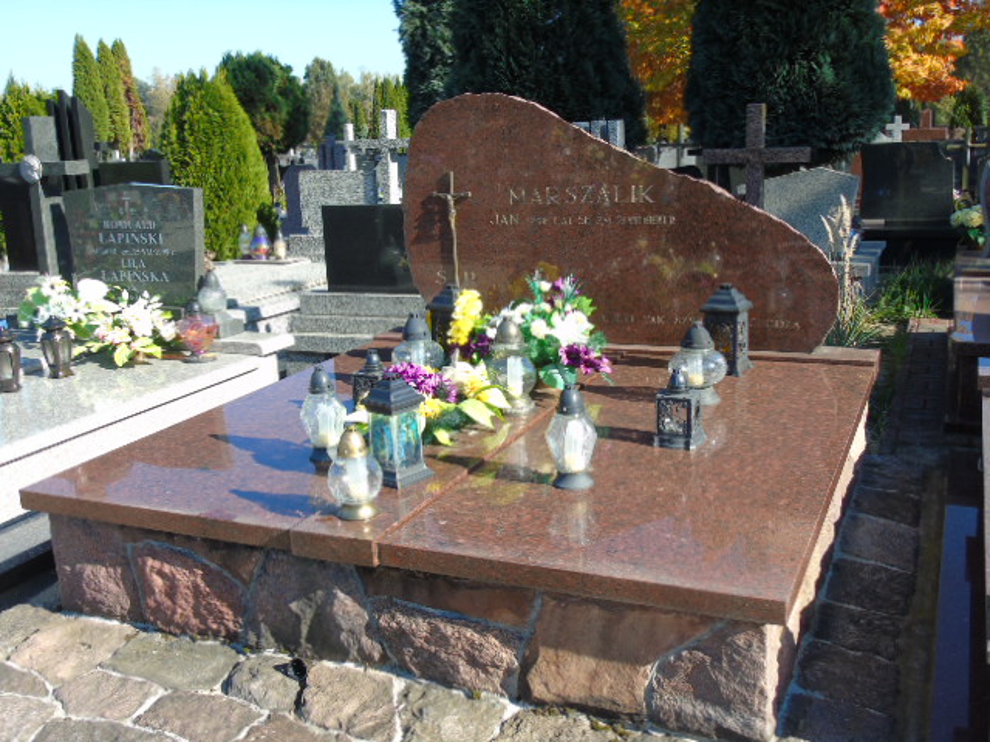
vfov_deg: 41.8
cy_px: 371
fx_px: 972
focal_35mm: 34
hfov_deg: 54.0
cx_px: 495
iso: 80
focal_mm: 6.1
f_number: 3.8
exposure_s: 1/250
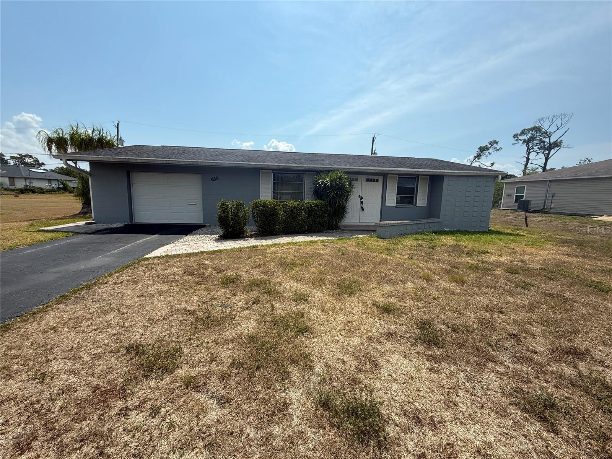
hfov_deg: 102.1
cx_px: 306
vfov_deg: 85.7
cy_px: 230
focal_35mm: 14
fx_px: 248
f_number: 2.2
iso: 50
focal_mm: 2.22
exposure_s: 1/1848
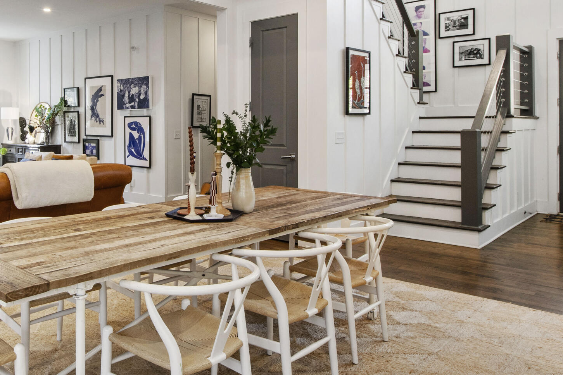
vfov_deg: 41.8
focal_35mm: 31
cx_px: 173
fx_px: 485
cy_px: 124
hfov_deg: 58.4
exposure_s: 1/2
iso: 200
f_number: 8
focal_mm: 10
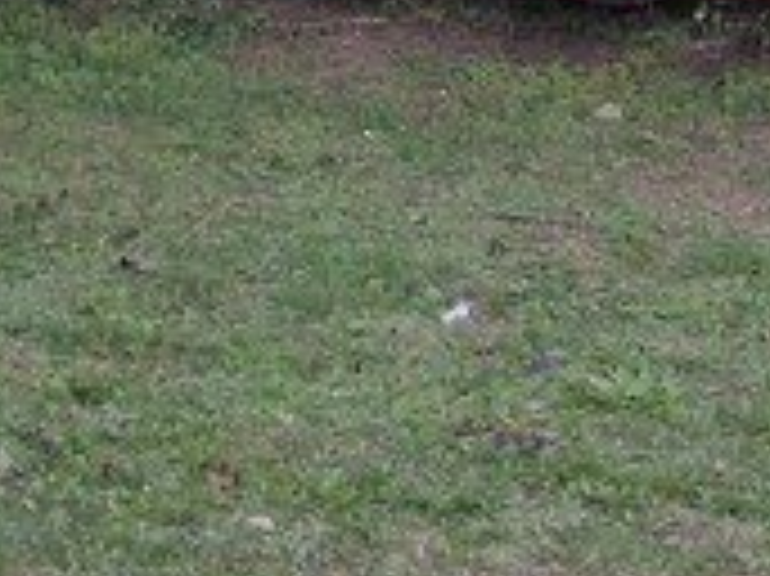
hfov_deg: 11.6
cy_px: -428
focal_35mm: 170
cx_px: 270
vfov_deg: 8.4
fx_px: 3779
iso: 80
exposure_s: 1/320
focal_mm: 5.3
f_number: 3.1
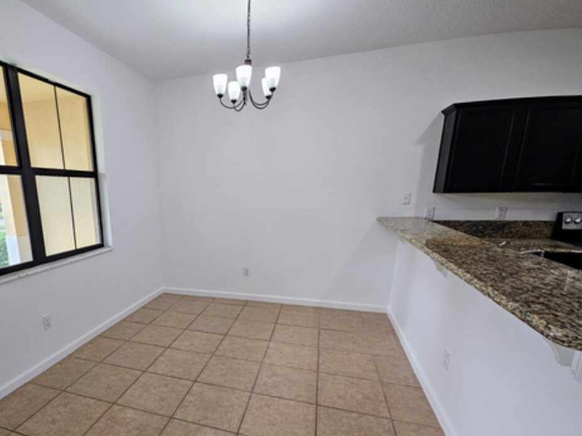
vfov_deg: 70.4
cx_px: 196
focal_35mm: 18
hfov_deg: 84.8
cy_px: 272
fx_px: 303
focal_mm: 2.2
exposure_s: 1/60
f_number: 2.2
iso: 100
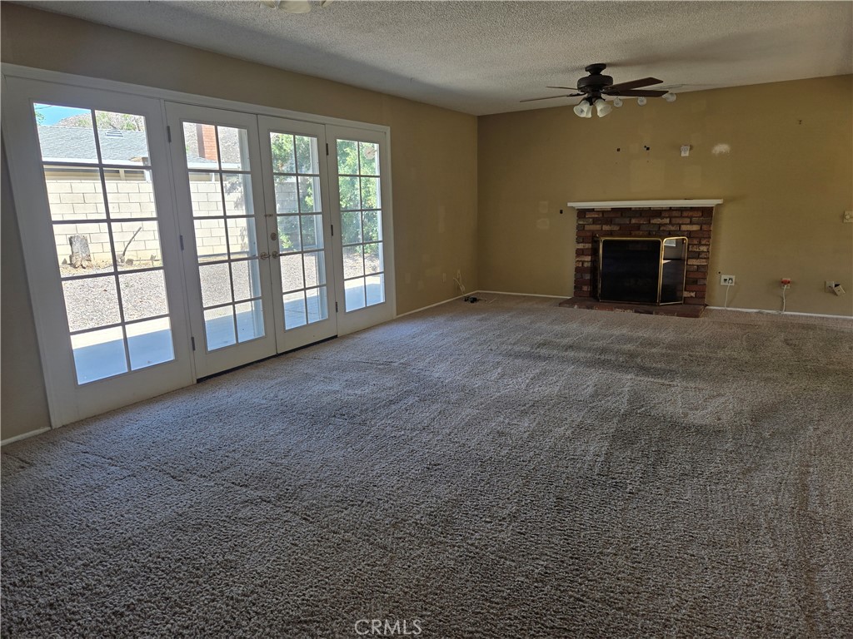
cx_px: 426
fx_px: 567
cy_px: 320
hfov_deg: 73.9
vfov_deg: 58.9
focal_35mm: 23
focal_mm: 5.4
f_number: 1.8
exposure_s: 1/180
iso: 32
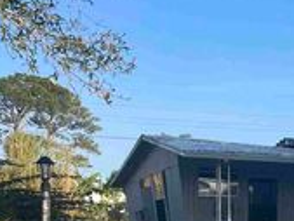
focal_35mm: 77
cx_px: 405
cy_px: 231
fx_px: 654
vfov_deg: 18.6
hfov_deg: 22.1
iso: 50
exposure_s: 1/1721
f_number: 1.6
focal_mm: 5.1
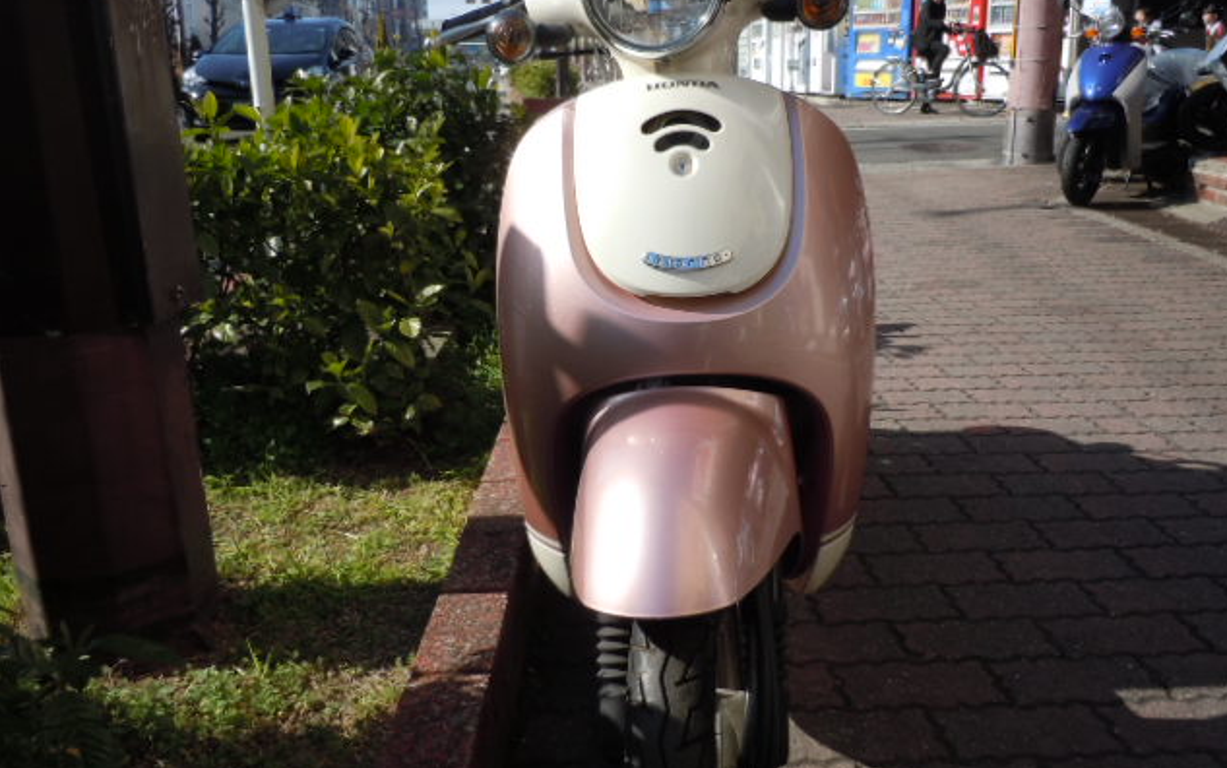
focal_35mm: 30
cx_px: 618
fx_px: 1003
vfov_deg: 41.7
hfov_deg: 62.9
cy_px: 314
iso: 100
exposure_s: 1/640
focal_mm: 5
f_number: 3.7
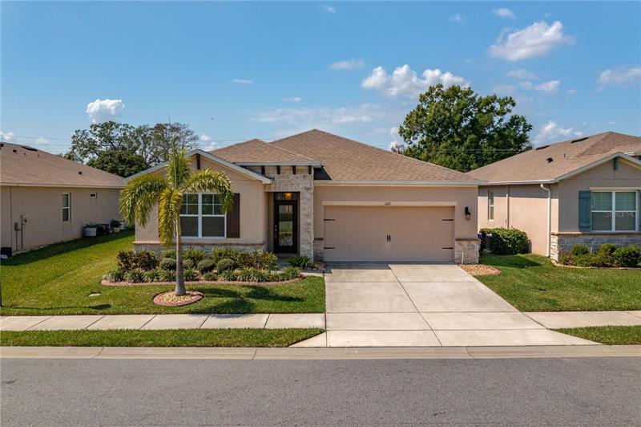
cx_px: 320
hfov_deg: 65.5
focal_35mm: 28
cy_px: 214
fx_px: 498
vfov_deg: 46.3
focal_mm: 10.26
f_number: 7.1
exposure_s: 1/240
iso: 100
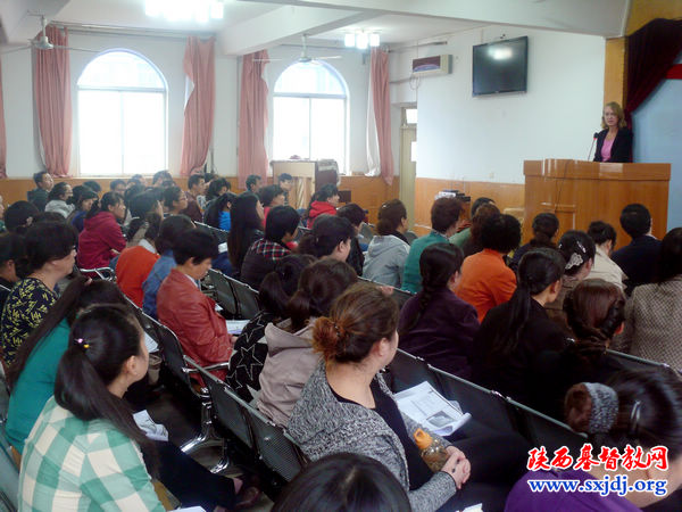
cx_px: 341
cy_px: 256
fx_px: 827
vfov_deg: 34.3
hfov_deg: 44.8
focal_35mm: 42
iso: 200
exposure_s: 1/13
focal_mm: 8.8
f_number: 2.8
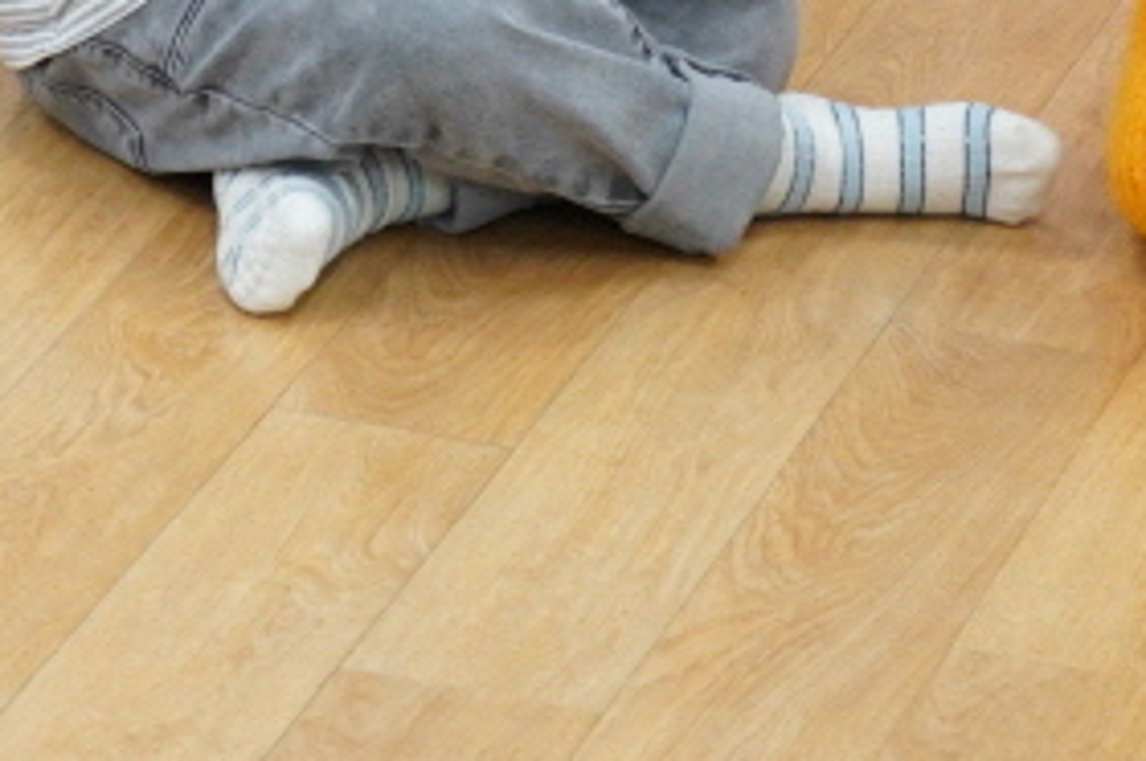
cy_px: -947
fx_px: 8871
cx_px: -561
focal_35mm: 279
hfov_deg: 7.3
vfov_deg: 4.8
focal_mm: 60
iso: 2500
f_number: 5.6
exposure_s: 1/80
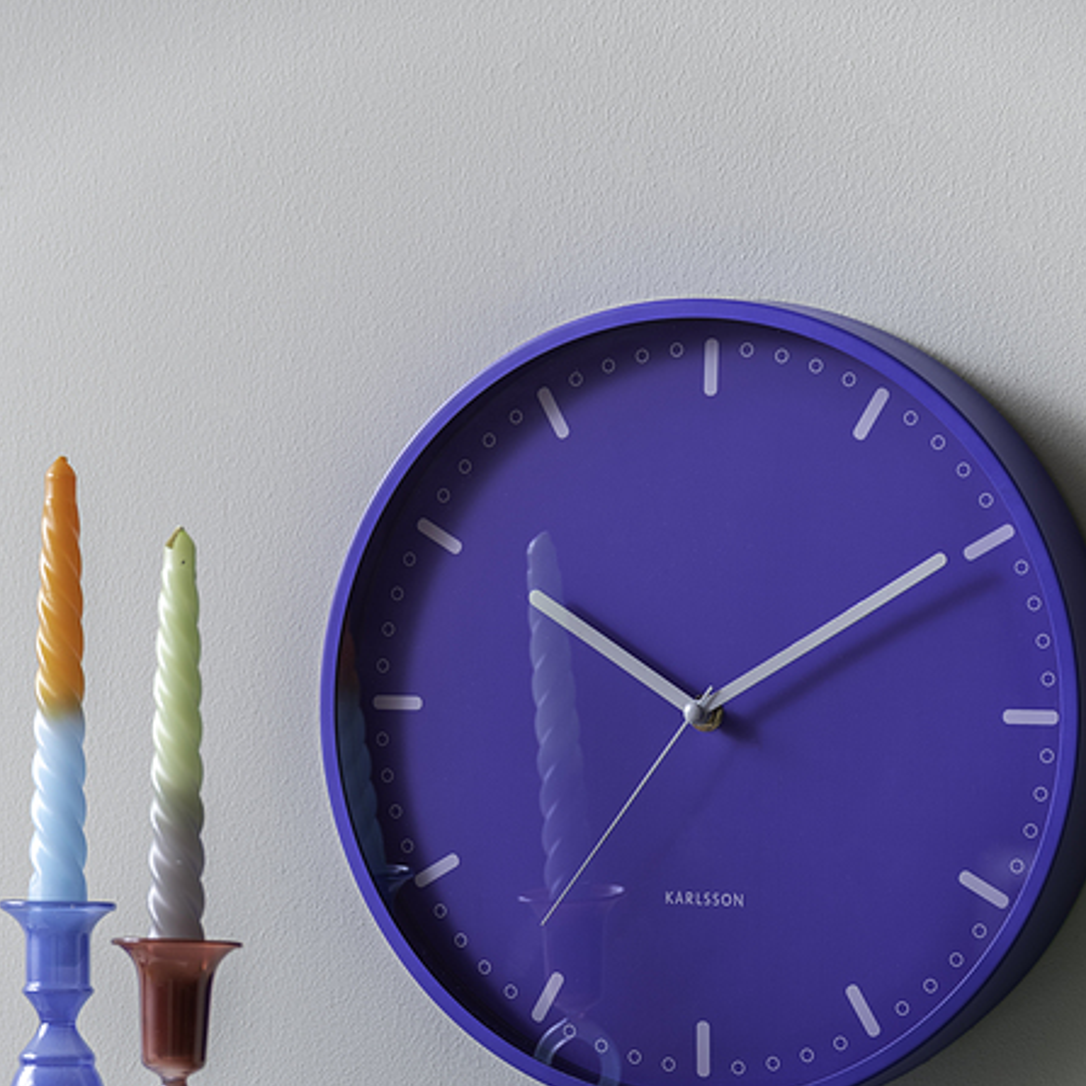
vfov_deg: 10.0
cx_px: 624
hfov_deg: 10.1
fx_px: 6141
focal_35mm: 173
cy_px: 1012
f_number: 5
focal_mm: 105
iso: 50
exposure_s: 1/125
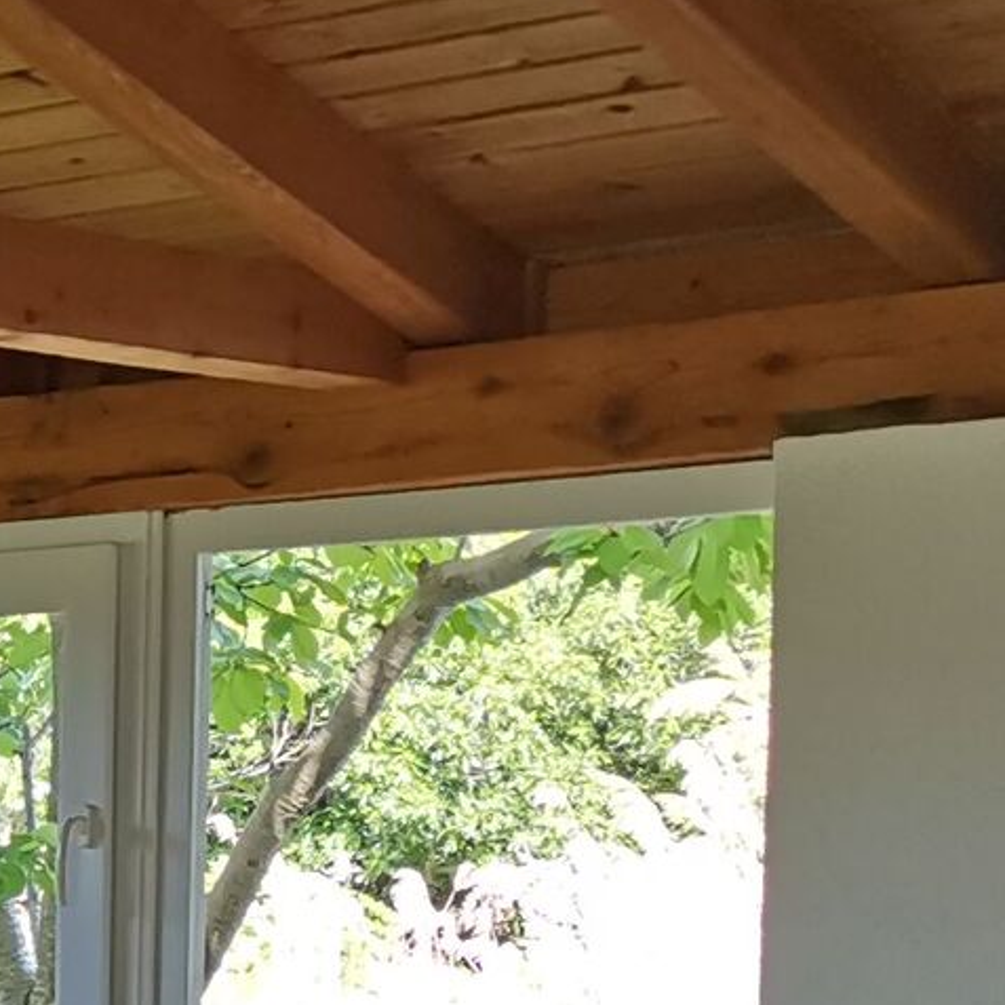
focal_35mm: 135
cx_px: -849
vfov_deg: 12.6
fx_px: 4434
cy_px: 1275
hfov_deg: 11.9
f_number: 1.8
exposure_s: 1/120
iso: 125
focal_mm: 4.75
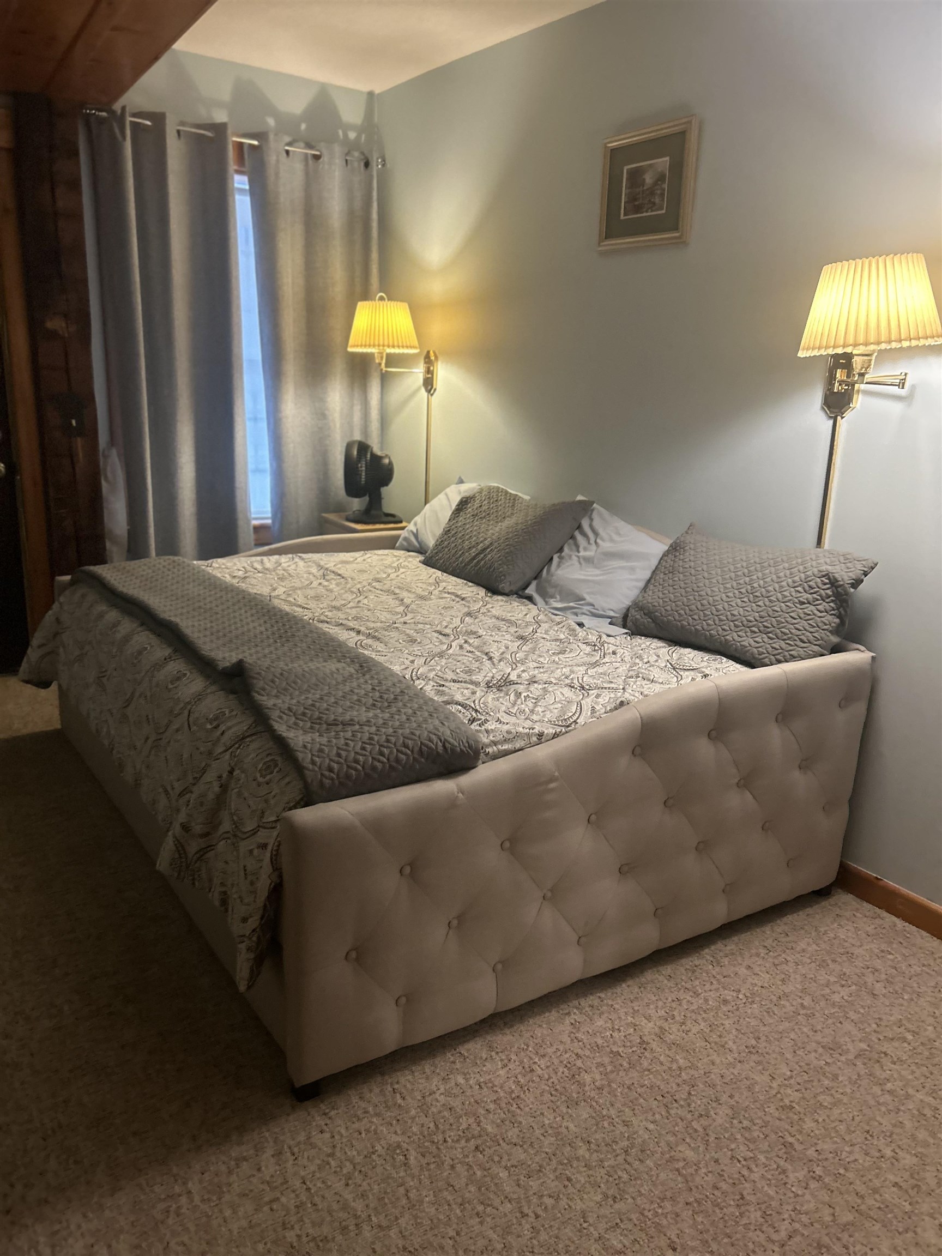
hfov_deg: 53.1
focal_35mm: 26
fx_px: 943
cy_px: 628
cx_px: 471
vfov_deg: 67.3
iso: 400
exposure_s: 1/60
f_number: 1.5
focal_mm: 5.7
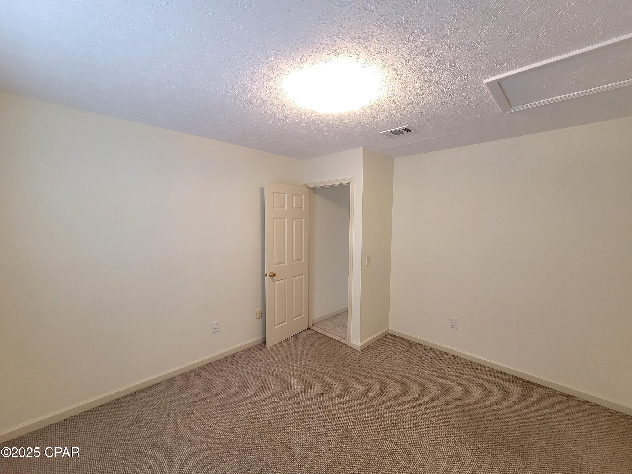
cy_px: 237
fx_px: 237
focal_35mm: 13
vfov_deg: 89.9
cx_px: 316
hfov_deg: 106.2
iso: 200
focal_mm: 2.2
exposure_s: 1/60
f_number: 2.2
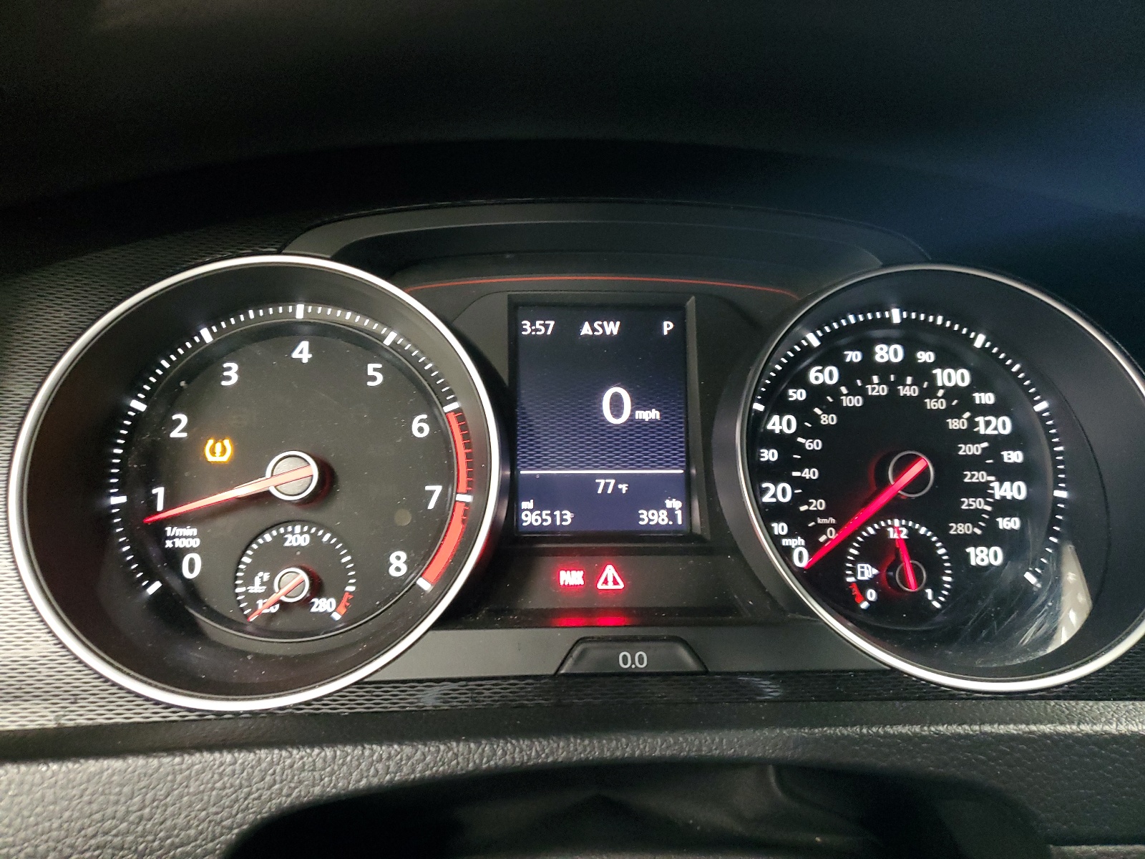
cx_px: 572
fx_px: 860
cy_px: 430
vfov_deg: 53.1
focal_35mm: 26
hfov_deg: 67.3
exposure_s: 1/17
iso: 303
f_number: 1.5
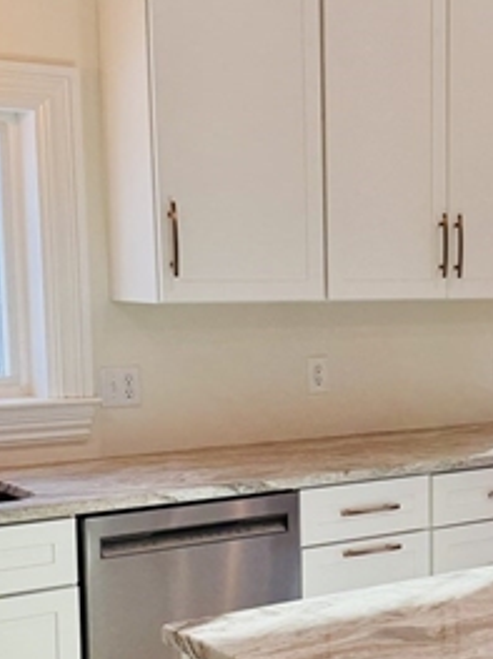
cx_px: 473
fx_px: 1330
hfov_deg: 20.4
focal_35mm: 70
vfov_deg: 27.6
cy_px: 454
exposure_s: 1/194
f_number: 1.78
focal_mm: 6.76
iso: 64
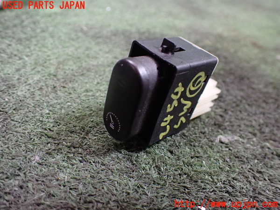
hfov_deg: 60.0
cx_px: 140
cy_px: 105
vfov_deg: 46.8
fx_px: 243
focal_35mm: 30
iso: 800
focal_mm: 5.4
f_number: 2.3
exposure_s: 1/60
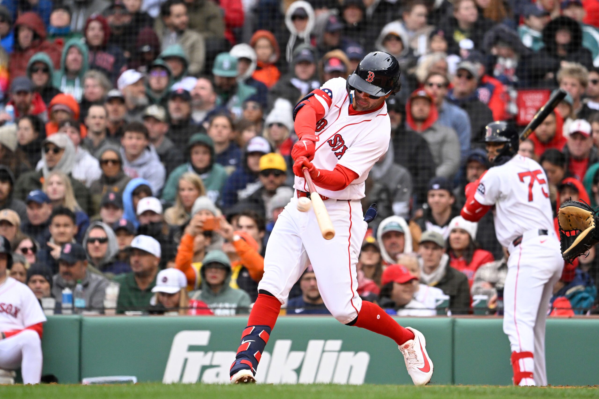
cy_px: 200
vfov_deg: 3.1
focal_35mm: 440
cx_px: 300
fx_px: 7321
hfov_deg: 4.7
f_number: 5.6
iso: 2800
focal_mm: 440
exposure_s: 1/2500
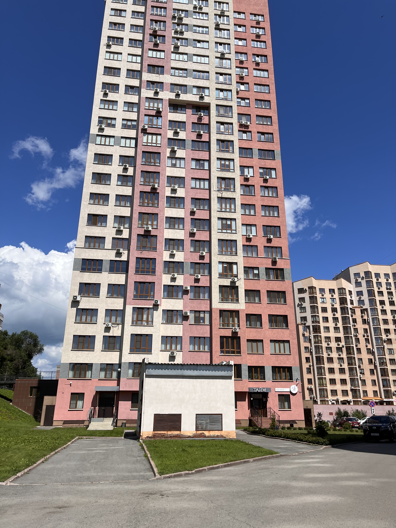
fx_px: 397
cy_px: 264
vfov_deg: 67.3
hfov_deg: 53.1
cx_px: 198
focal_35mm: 26
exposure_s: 1/6173
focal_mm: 5.1
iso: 50
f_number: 1.6
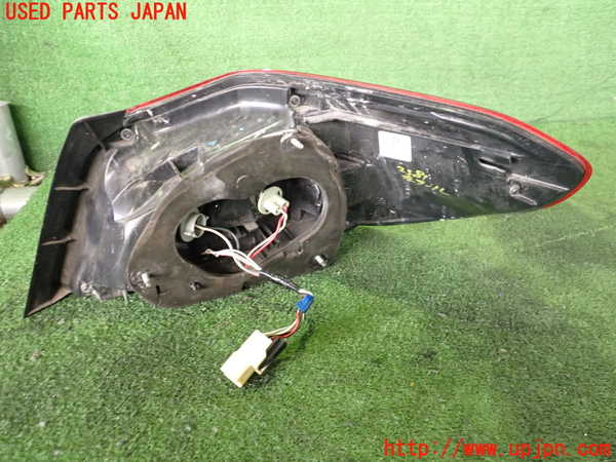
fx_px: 534
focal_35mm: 30
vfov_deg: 46.8
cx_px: 308
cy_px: 231
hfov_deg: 60.0
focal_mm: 5.4
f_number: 2.3
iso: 500
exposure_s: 1/30
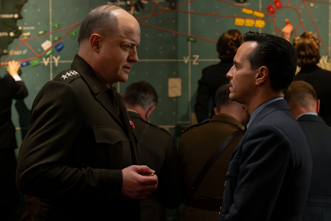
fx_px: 910
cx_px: 166
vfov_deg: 13.8
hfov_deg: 20.6
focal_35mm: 99
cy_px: 110
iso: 6400
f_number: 5
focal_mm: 66
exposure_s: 1/160
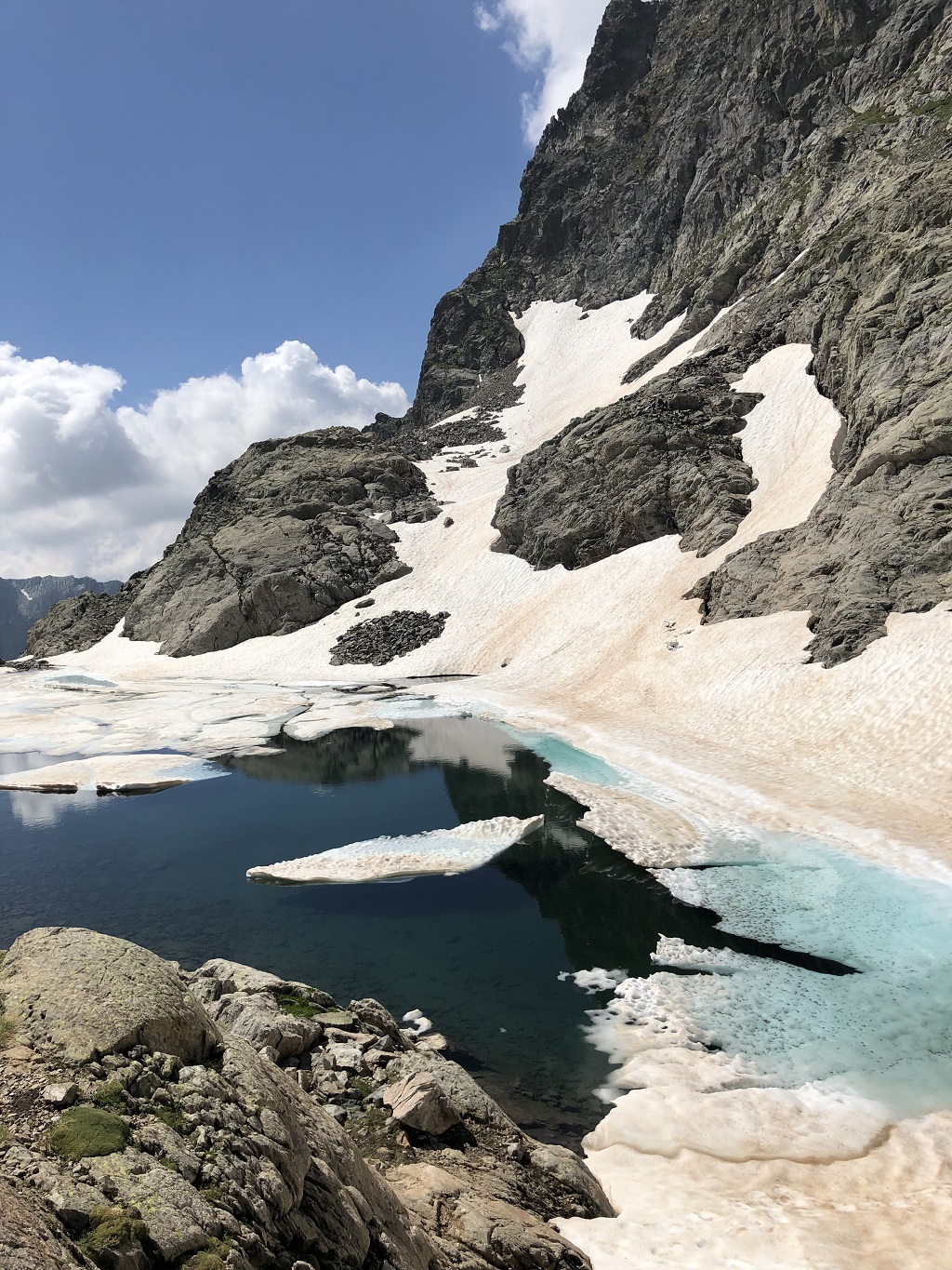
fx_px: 1027
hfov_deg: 49.8
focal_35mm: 28
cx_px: 476
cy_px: 635
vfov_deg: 63.4
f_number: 1.8
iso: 25
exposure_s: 1/6024
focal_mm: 4
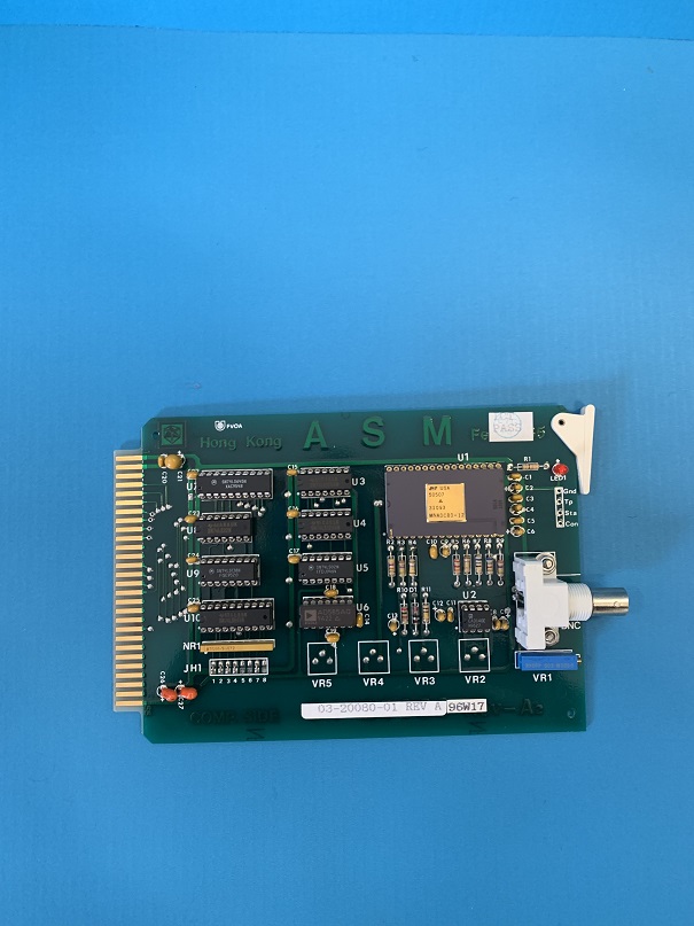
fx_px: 695
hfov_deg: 53.1
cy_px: 463
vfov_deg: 67.3
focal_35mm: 26
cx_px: 347
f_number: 1.8
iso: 250
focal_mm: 4.25
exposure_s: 1/50
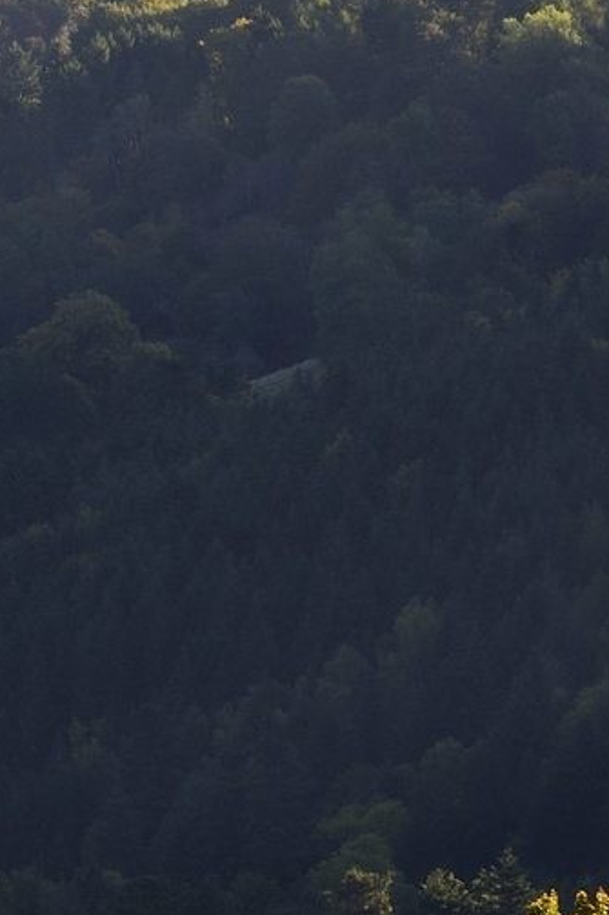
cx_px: -765
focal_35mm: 583
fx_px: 14803
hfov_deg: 2.3
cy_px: -793
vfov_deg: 3.5
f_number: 7.1
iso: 200
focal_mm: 122
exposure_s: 1/320
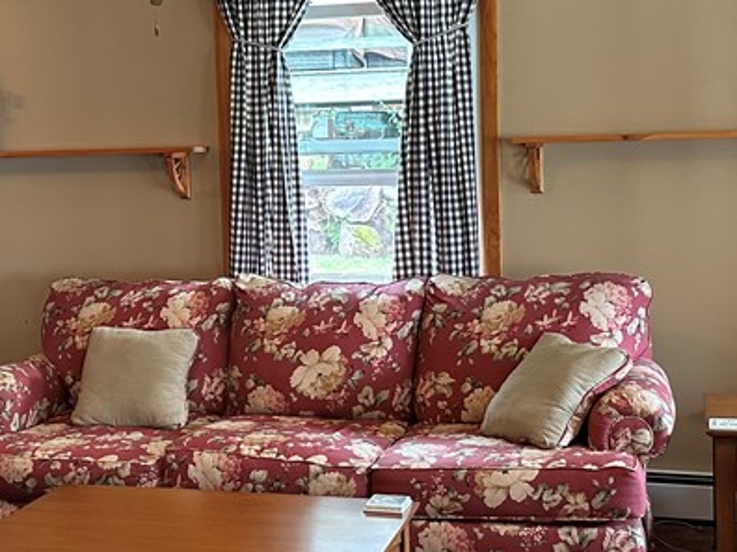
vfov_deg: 23.6
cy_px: 253
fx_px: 1320
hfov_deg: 31.1
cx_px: 298
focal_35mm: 62
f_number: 1.78
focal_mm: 6.86
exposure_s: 1/60
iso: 250
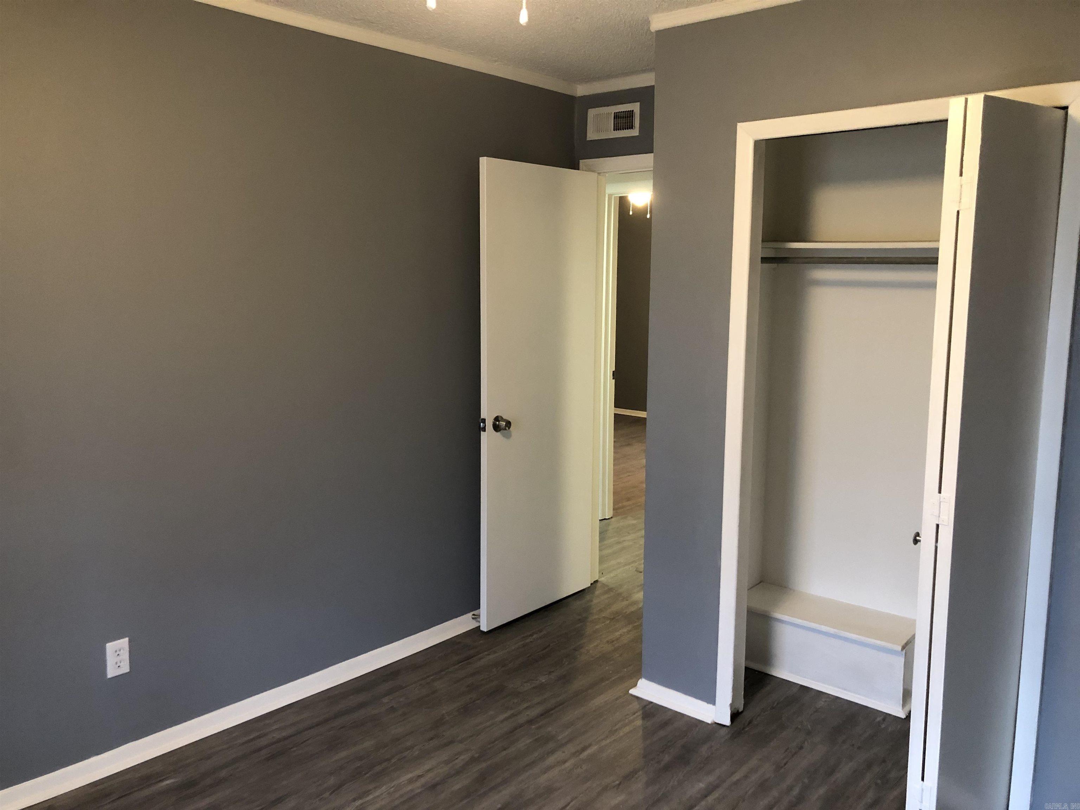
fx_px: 874
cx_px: 540
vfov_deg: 49.7
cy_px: 405
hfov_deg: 63.4
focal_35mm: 28
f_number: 1.8
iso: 100
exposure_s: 1/11
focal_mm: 3.99
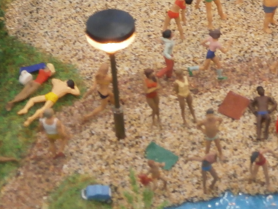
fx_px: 1092
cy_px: -34
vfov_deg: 10.7
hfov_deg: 14.0
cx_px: 339
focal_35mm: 136
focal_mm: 8.3
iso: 200
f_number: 3.4
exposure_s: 1/8
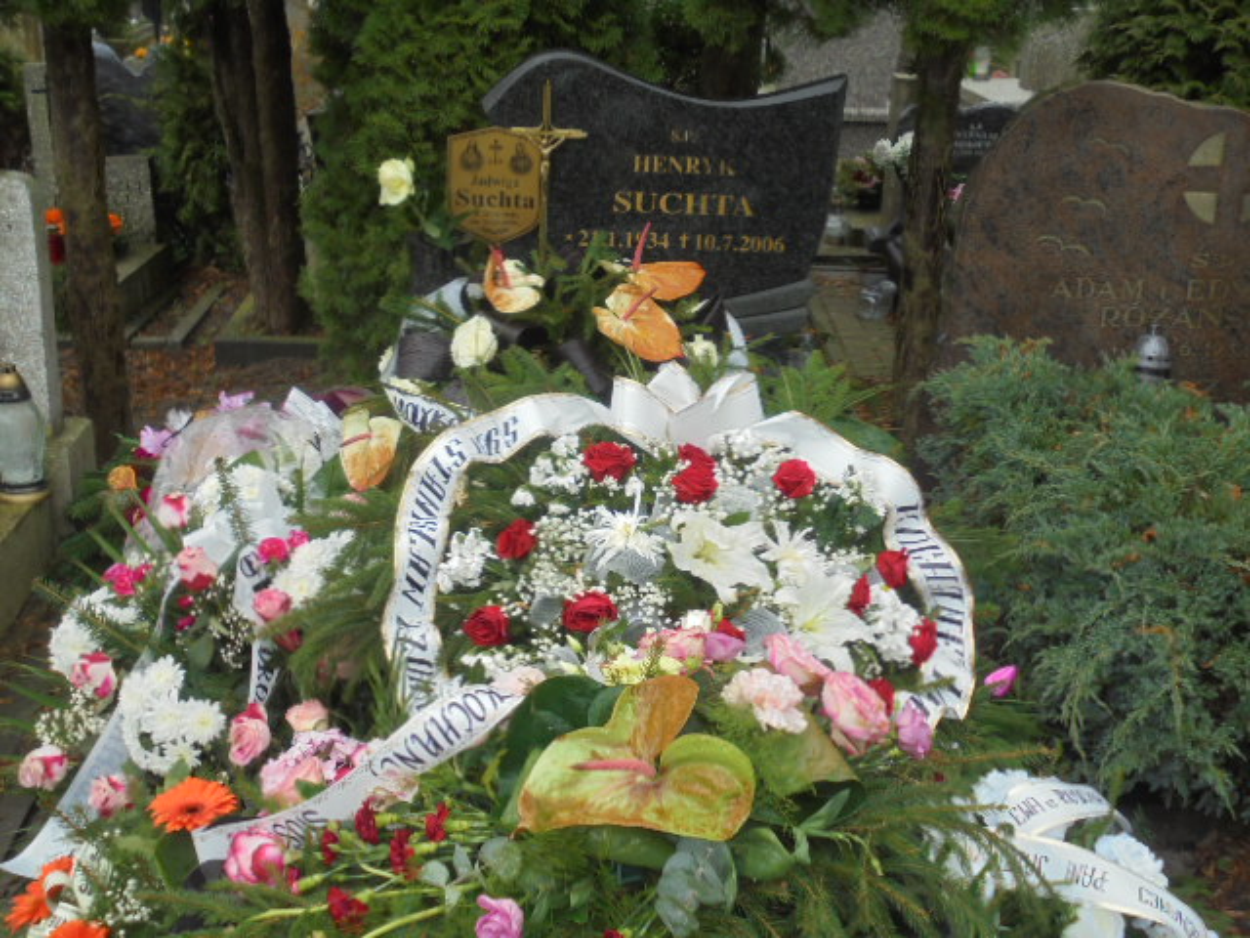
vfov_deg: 33.6
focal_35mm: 43
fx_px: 1553
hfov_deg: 43.9
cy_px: 469
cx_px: 625
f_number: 4.5
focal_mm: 7.8
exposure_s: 1/50
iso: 100
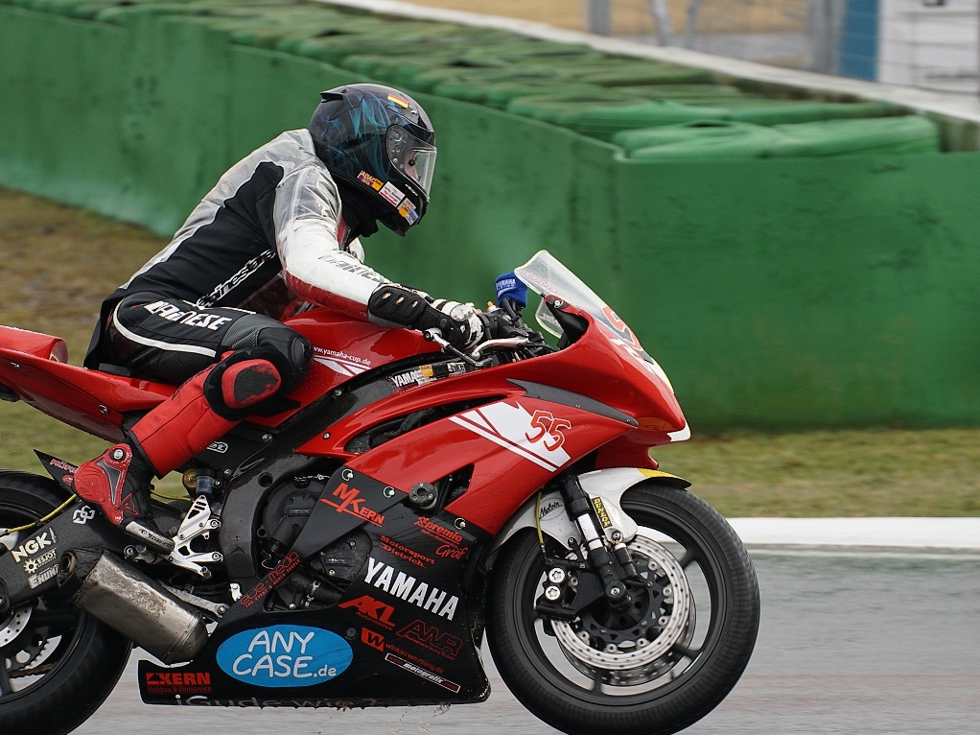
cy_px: 402
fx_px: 8180
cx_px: 389
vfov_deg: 5.1
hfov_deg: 6.9
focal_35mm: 289
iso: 320
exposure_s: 1/640
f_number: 5.6
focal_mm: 160
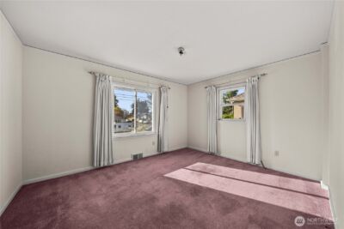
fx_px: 115
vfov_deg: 90.1
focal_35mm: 12
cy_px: 114
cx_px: 172
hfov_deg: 112.6
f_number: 6.7
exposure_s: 1/30
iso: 500
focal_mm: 12
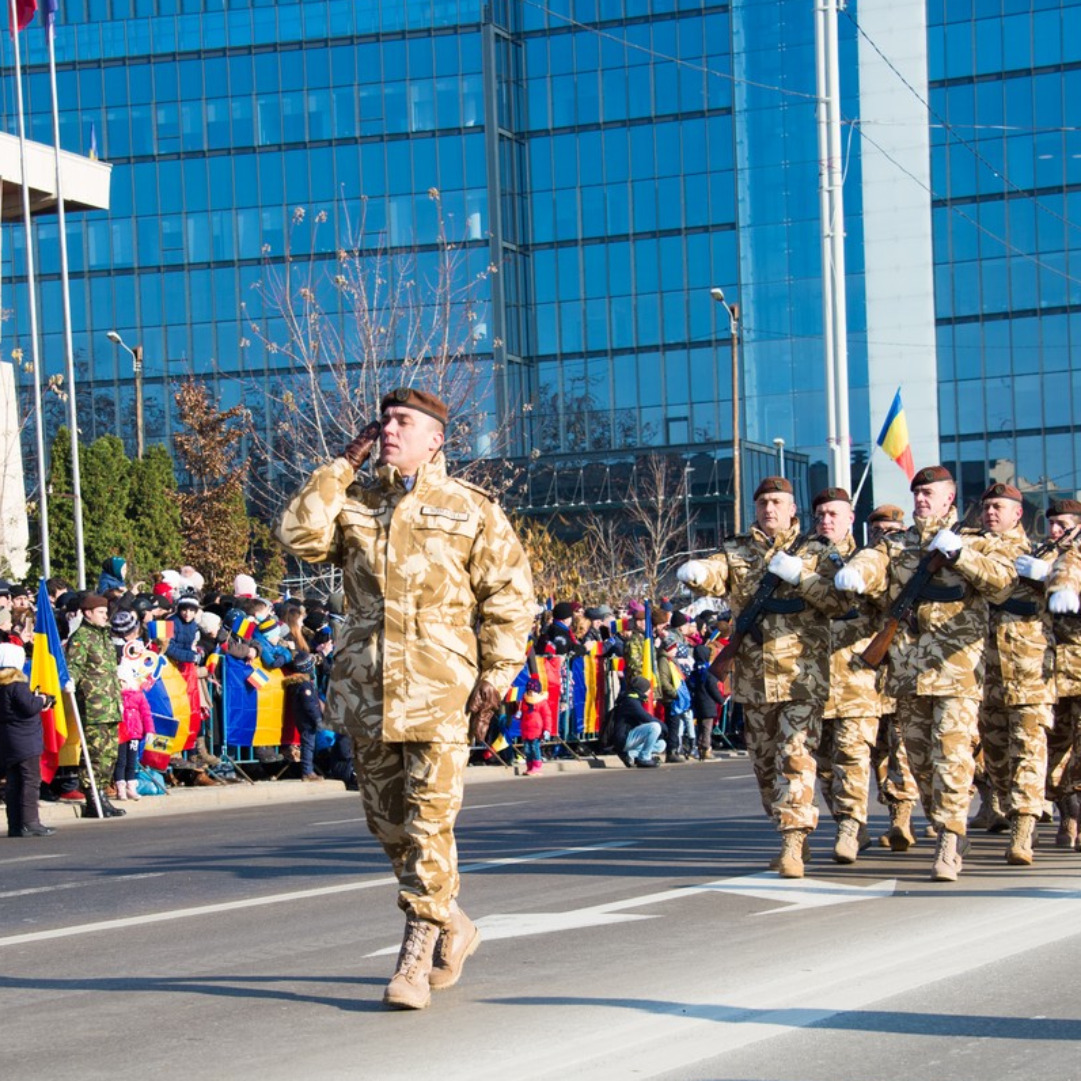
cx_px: 471
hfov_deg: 18.3
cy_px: 637
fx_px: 3356
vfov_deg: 18.3
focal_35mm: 95
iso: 100
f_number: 6.3
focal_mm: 62
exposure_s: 1/200
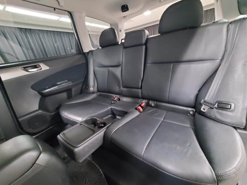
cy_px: 92
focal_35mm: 13
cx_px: 124
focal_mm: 1.8
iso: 1000
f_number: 2.2
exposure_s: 1/10
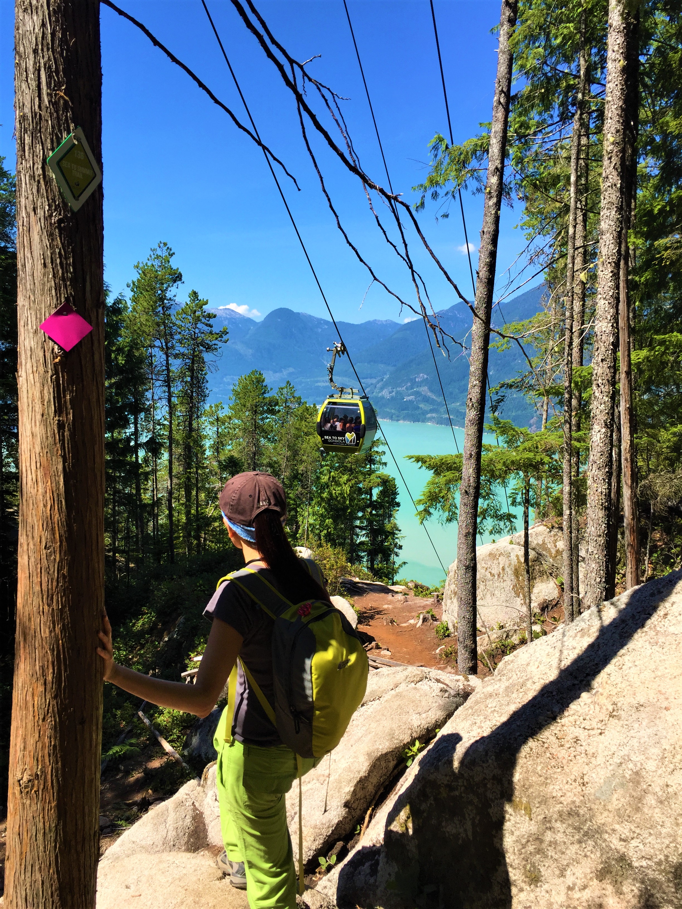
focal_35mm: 29
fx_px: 762
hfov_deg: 48.2
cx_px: 341
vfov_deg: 61.7
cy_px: 454
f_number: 2.2
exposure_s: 1/1464
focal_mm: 4.15
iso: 32
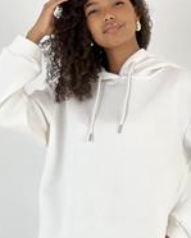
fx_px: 1179
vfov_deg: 11.5
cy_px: 143
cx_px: 119
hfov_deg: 9.3
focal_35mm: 167
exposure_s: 1/100
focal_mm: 9
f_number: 2.8
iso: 40
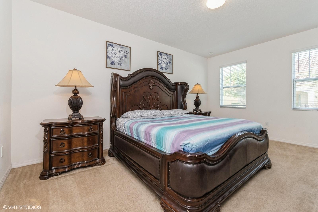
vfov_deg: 77.3
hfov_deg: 100.4
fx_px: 132
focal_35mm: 15
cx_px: 159
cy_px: 106
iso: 400
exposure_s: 1/60
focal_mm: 10
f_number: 9
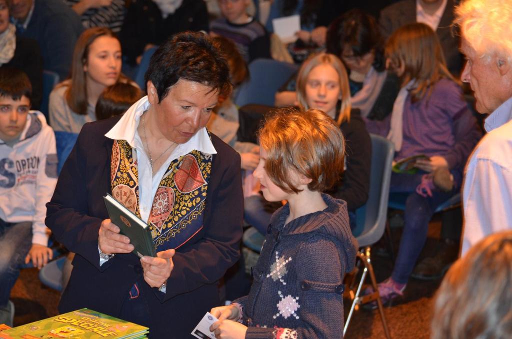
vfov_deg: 11.4
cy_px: 170
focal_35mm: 120
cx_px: 256
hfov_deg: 17.1
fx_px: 1704
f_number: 4.5
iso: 800
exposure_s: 1/60
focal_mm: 80
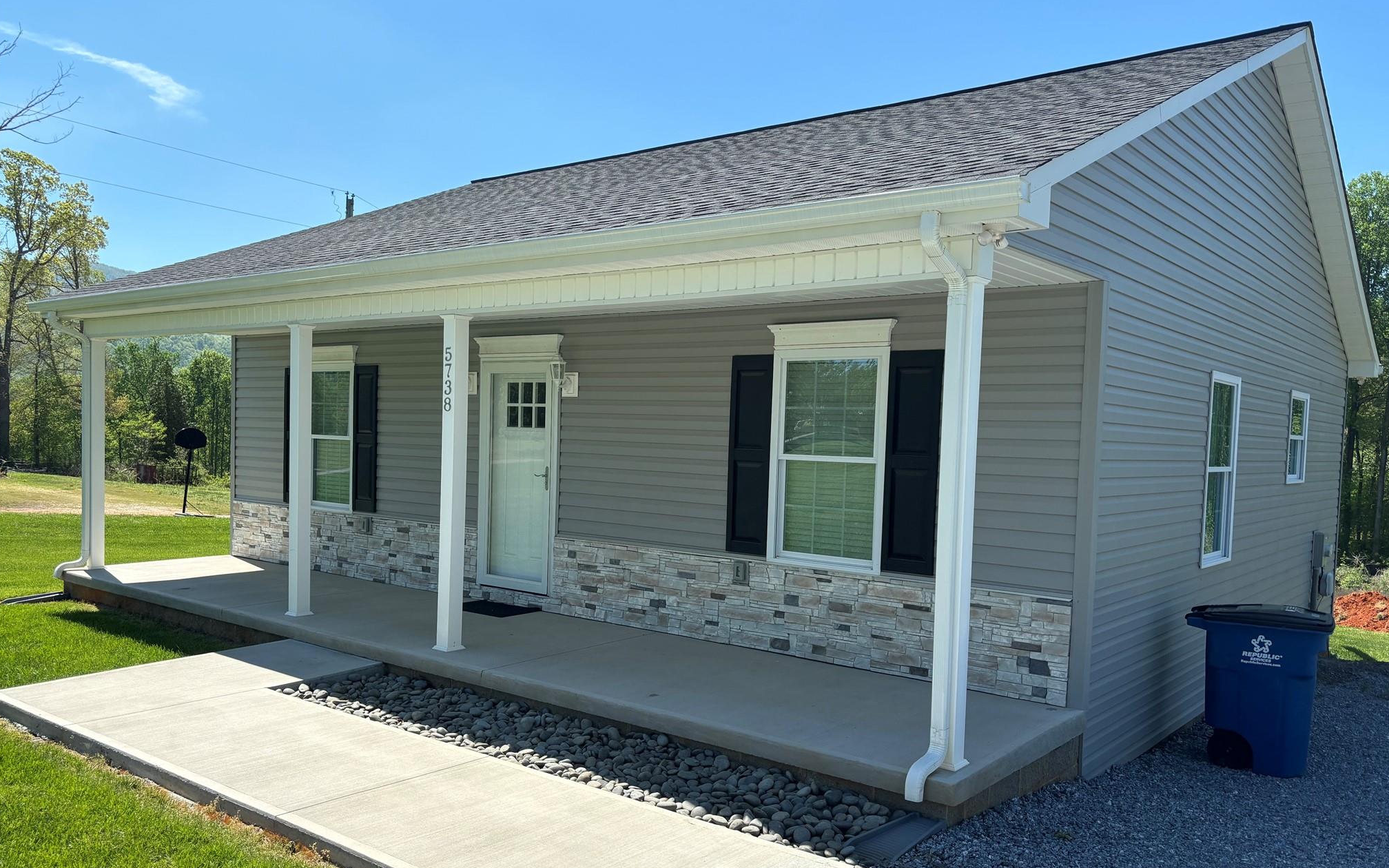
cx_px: 701
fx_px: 1060
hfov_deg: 66.5
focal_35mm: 28
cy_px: 493
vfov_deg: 44.4
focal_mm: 5.96
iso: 50
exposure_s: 1/2513
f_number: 1.6
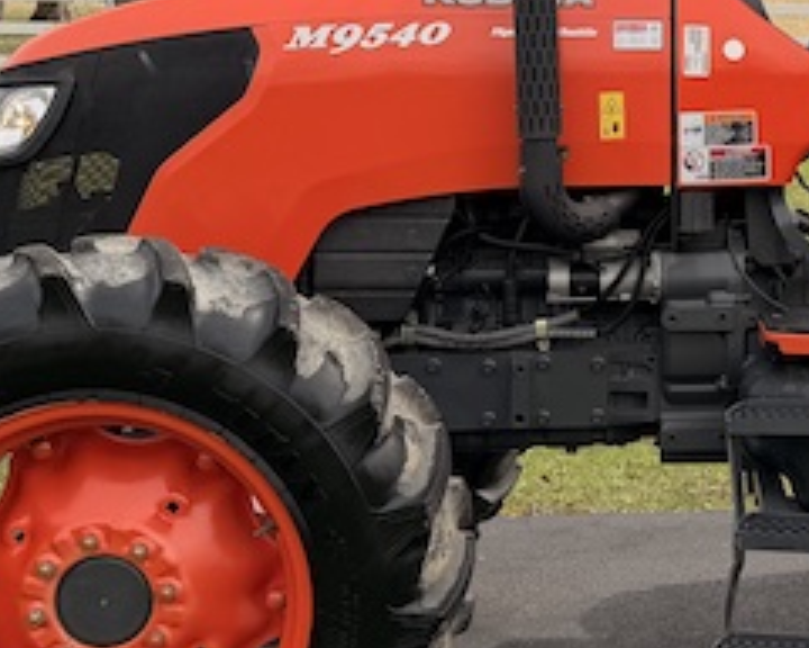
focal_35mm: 78
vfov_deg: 19.4
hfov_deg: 23.2
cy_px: 84
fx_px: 1868
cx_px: 860
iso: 100
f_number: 1.78
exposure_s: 1/3759
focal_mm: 6.76
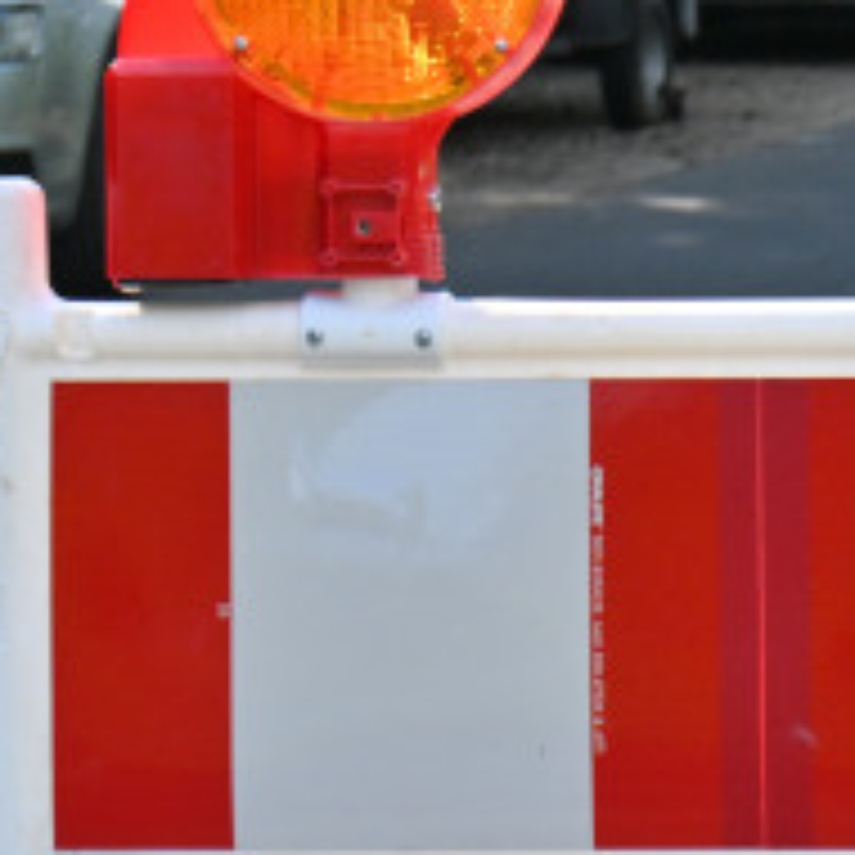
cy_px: 848
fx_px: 7657
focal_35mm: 274
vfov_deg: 6.4
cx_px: 1836
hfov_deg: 6.2
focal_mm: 65
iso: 200
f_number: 10
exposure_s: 1/250
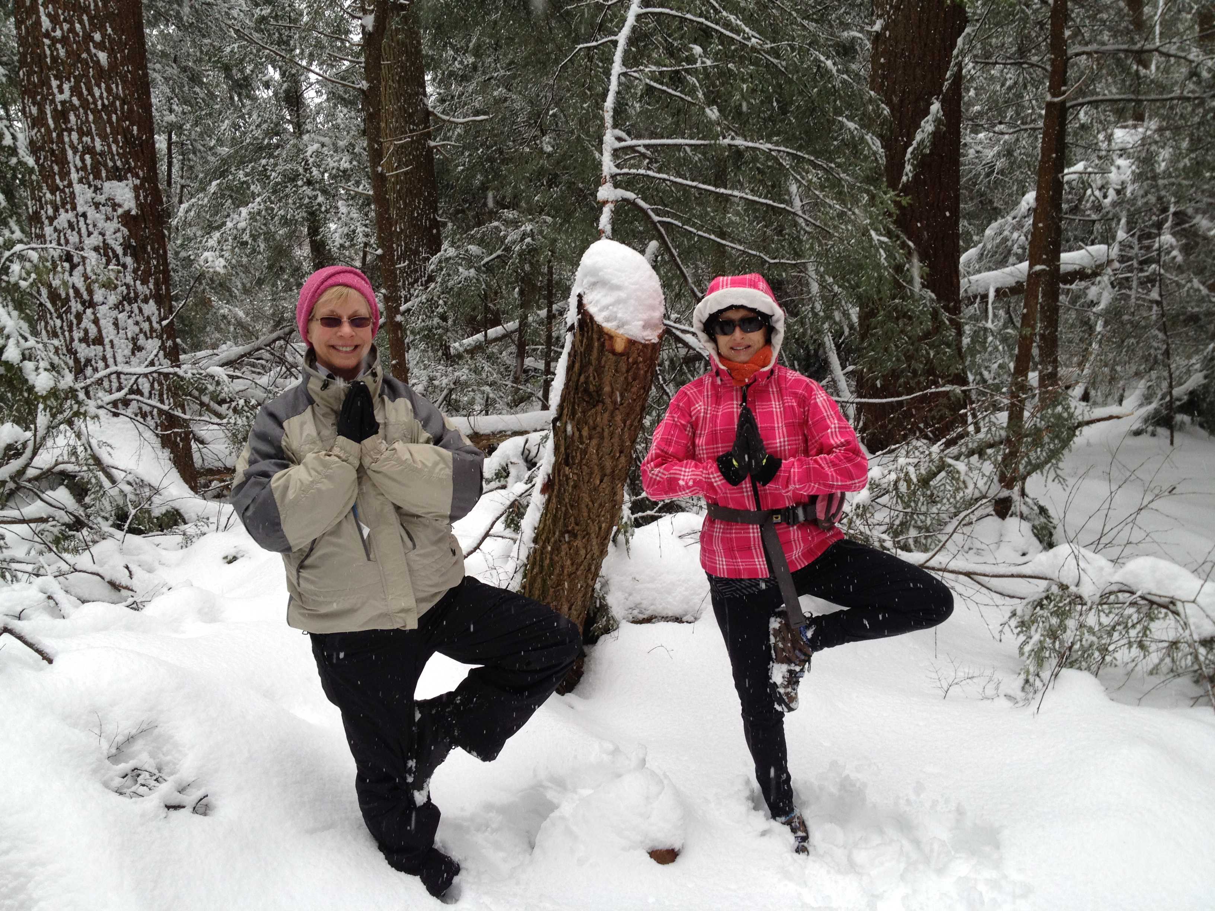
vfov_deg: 40.7
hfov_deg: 52.6
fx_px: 1228
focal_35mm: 35
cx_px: 608
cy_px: 456
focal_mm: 4.28
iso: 64
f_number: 2.4
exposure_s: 1/235
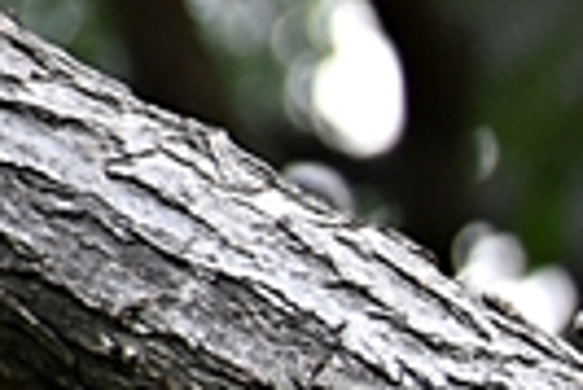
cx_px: 2025
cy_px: 585
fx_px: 26150
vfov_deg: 0.9
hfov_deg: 1.3
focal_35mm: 1613
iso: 800
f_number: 5.6
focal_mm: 140
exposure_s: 1/500
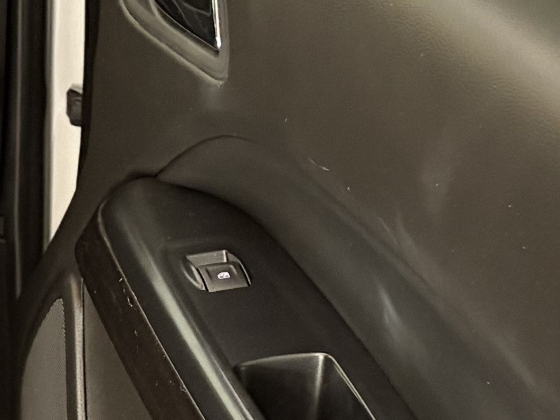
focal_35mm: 140
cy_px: 251
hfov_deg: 13.9
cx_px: 13
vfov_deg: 10.6
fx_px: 2265
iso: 640
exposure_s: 1/33
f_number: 1.6
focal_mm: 5.96
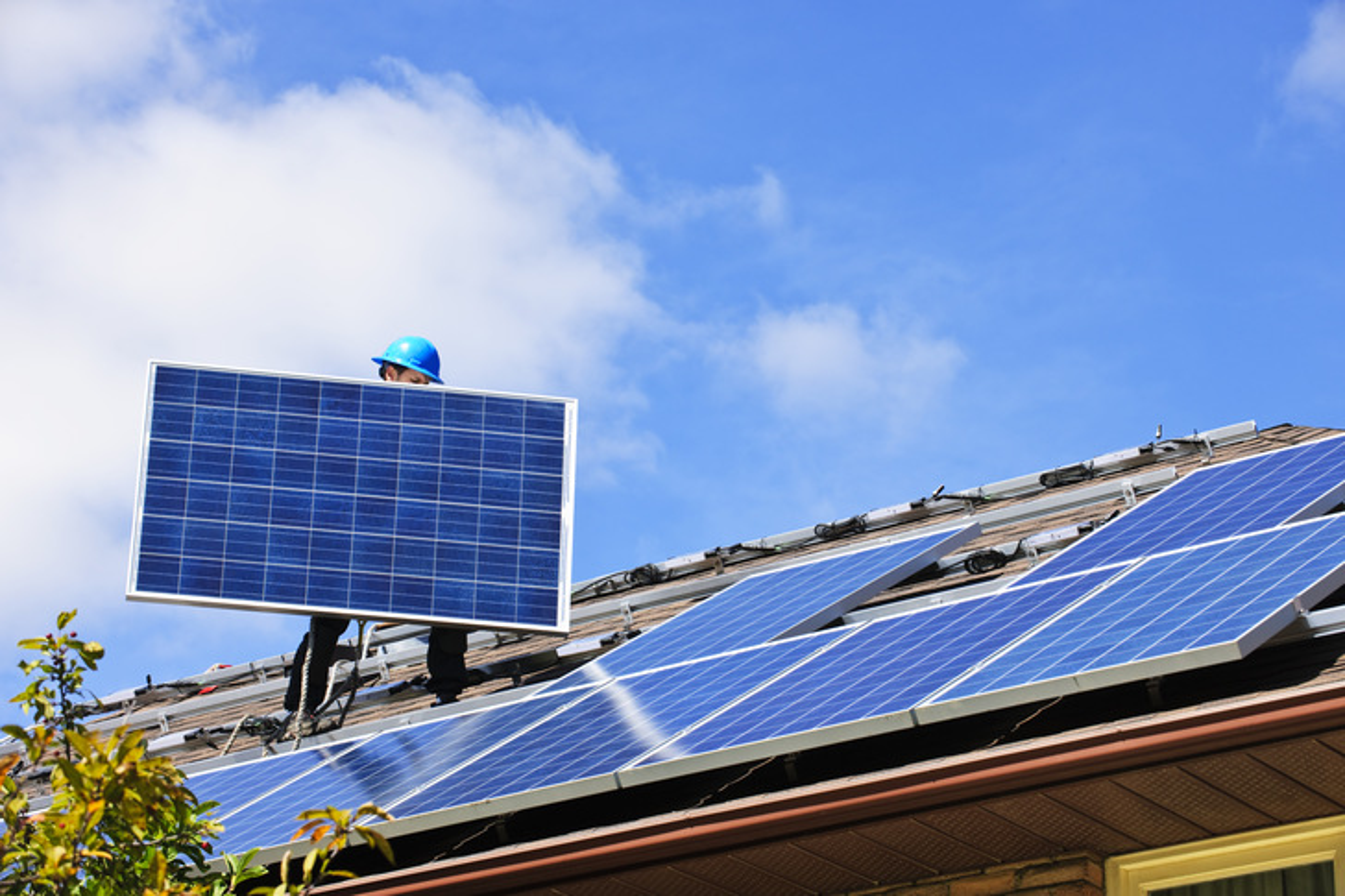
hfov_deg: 19.5
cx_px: 672
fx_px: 3922
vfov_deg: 13.0
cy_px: 448
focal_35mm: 105
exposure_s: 1/200
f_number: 14
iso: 200
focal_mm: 105
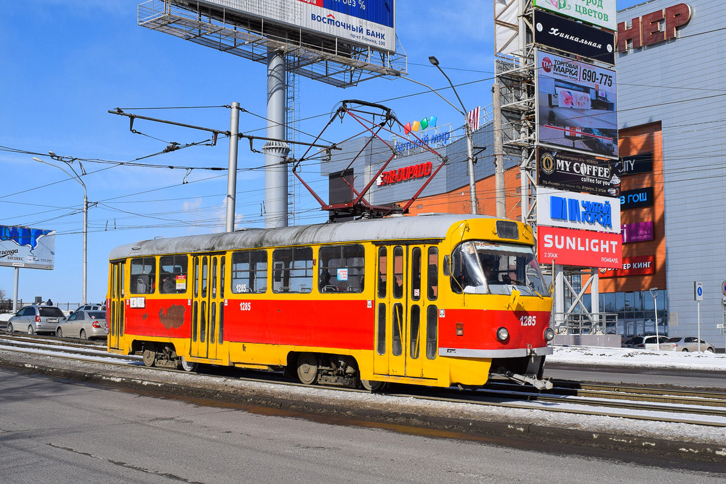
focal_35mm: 36
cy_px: 242
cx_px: 363
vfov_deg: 36.9
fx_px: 726
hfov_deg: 53.1
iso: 200
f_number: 13
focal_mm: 24
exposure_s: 1/640
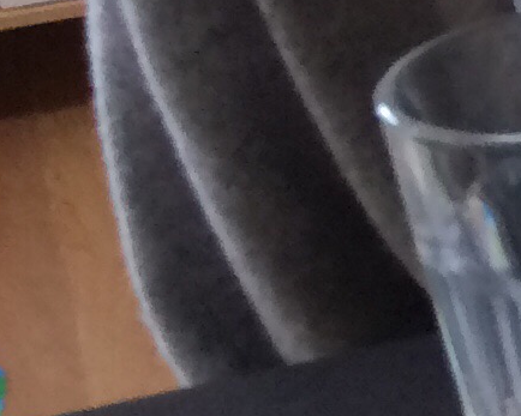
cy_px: -198
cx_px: 1956
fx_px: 3284
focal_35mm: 213
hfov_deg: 7.2
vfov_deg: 7.2
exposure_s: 1/33
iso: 40
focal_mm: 4.15
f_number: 2.2
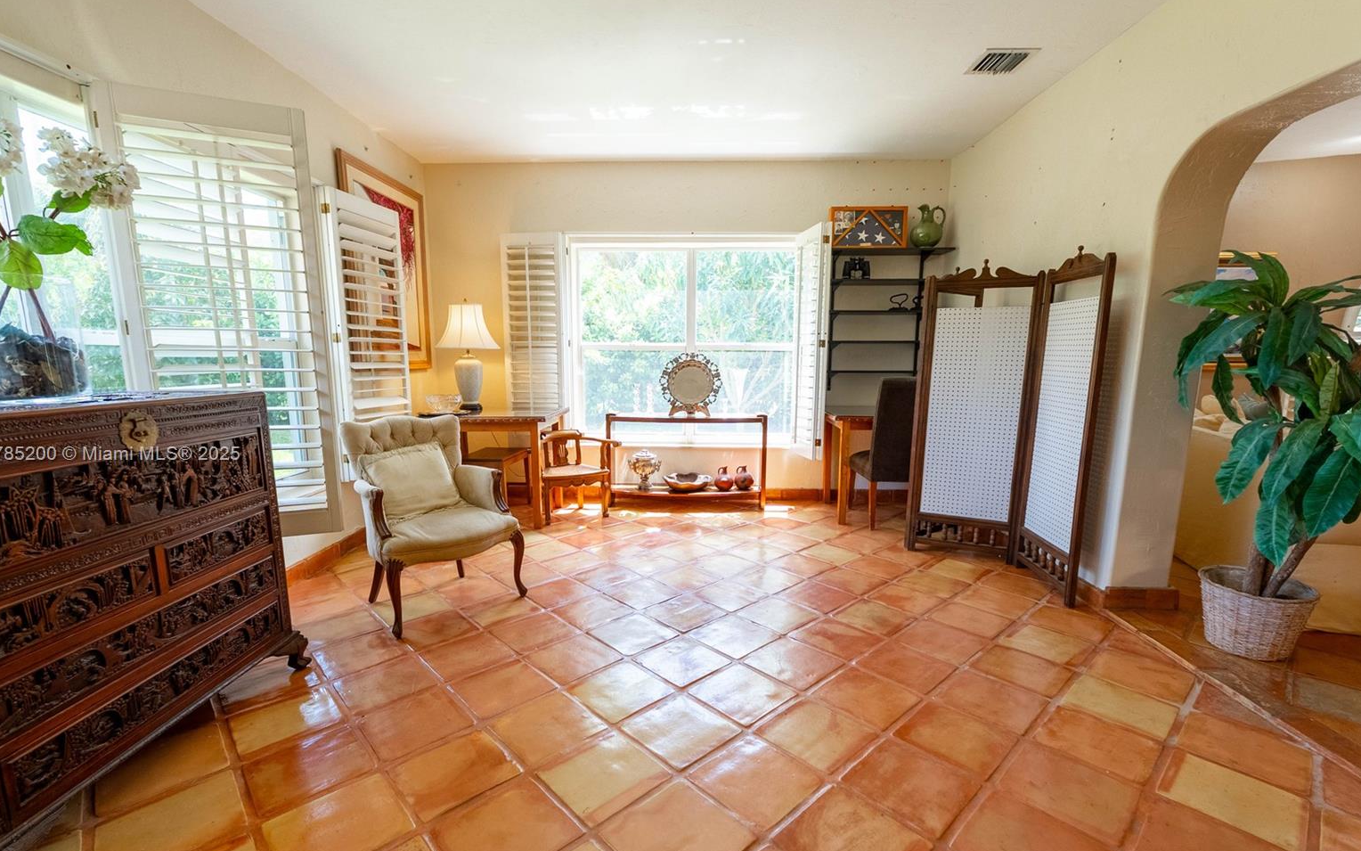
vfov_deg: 71.2
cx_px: 668
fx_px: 593
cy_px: 455
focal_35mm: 16
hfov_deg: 97.8
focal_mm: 10
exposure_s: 1/640
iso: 1000
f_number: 4.5
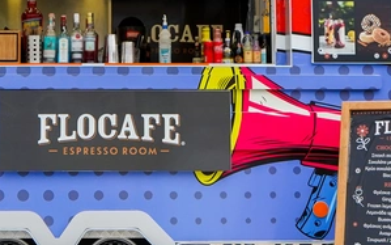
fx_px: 991
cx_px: 80
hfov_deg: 22.0
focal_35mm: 93
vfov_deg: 14.0
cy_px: 40
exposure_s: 1/200
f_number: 6.3
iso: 640
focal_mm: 28
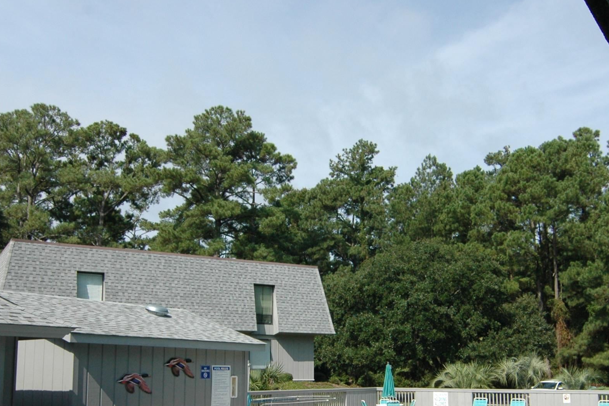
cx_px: 322
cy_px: 291
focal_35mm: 40
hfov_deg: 48.4
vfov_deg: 32.9
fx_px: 677
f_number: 11
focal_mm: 14
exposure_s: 1/500
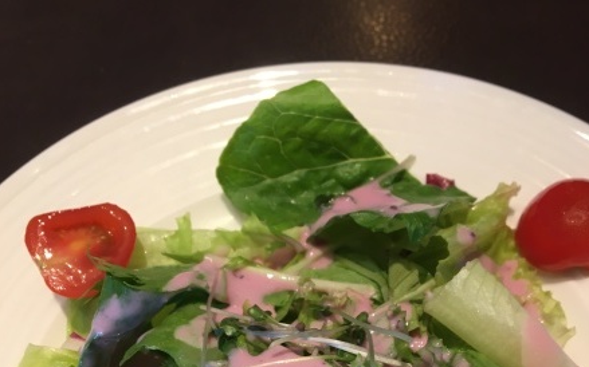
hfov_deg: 47.2
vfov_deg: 28.8
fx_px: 674
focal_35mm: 42
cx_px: 298
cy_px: 359
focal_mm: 4.15
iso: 50
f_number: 2.2
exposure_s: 1/30
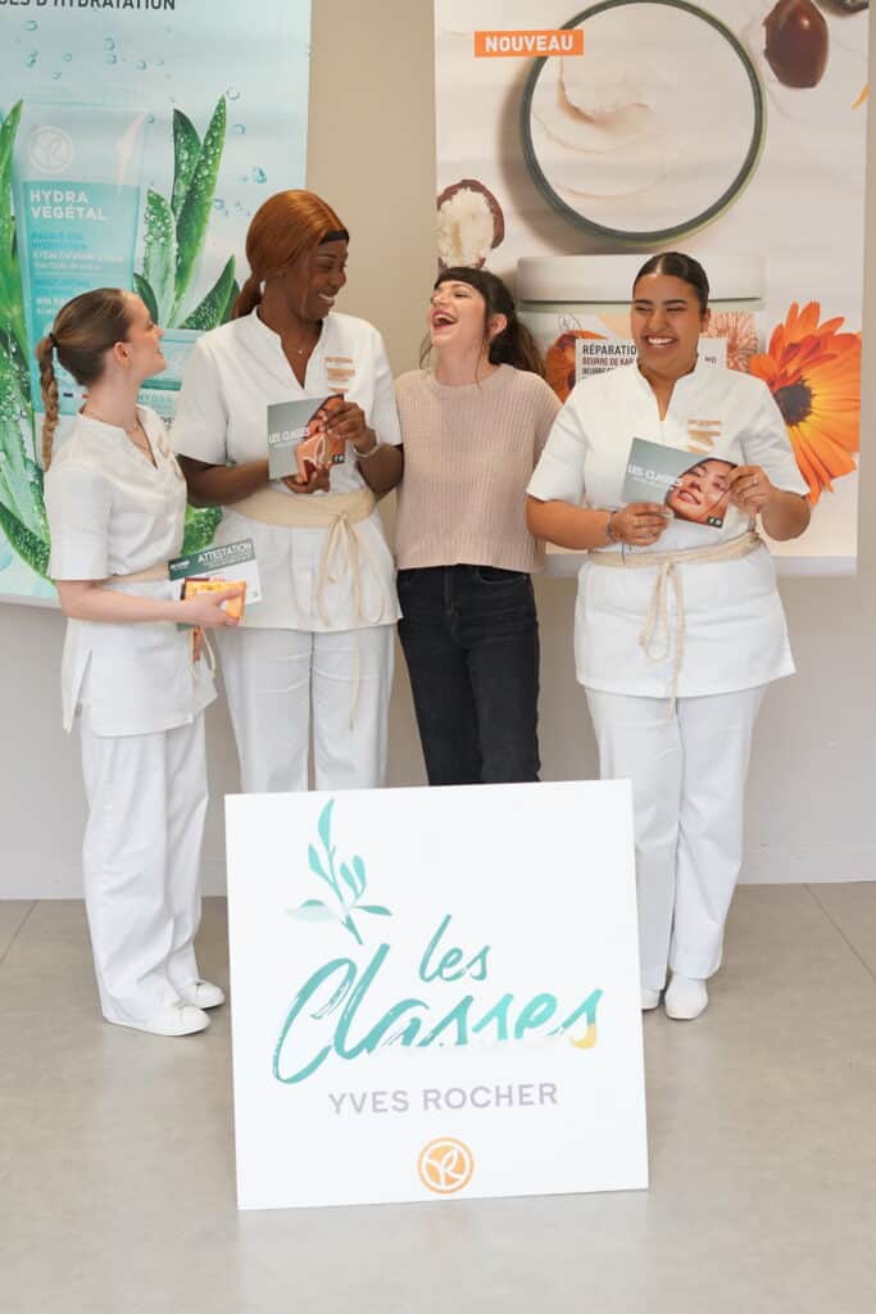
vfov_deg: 39.6
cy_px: 657
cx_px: 438
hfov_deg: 27.0
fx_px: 1824
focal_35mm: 50
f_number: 4
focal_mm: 50
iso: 2500
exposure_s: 1/160
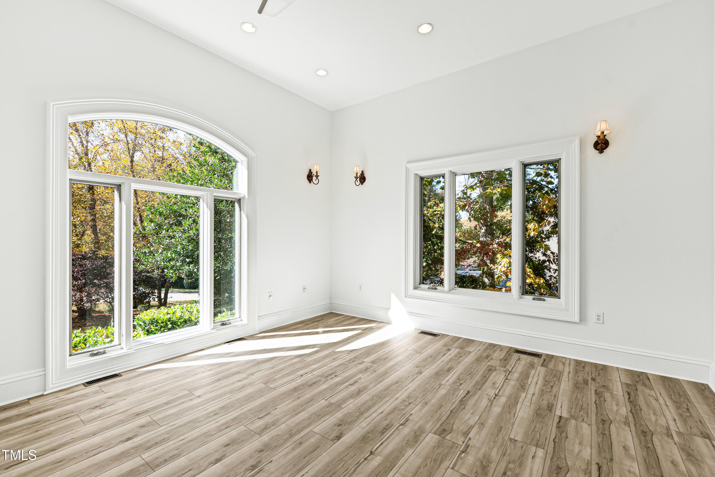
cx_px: 358
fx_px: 298
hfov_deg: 100.4
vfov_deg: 77.3
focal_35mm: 15
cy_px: 238
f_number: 8
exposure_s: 1/10
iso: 100
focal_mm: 10
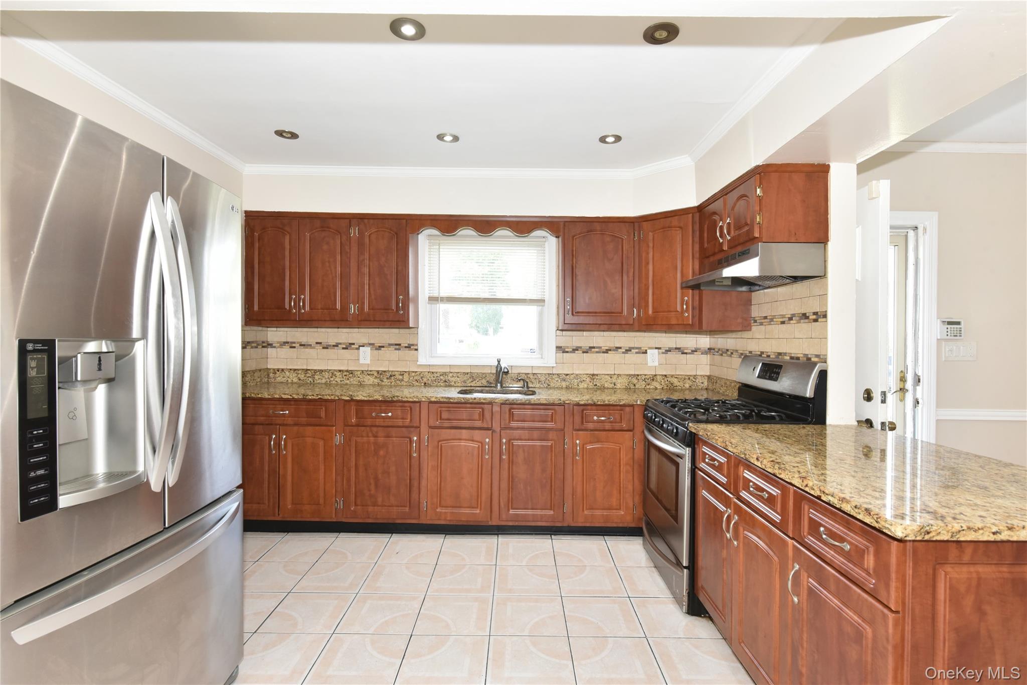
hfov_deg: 90.0
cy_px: 342
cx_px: 514
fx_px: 514
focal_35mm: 18
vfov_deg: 67.4
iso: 1600
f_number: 13
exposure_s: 1/40
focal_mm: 18
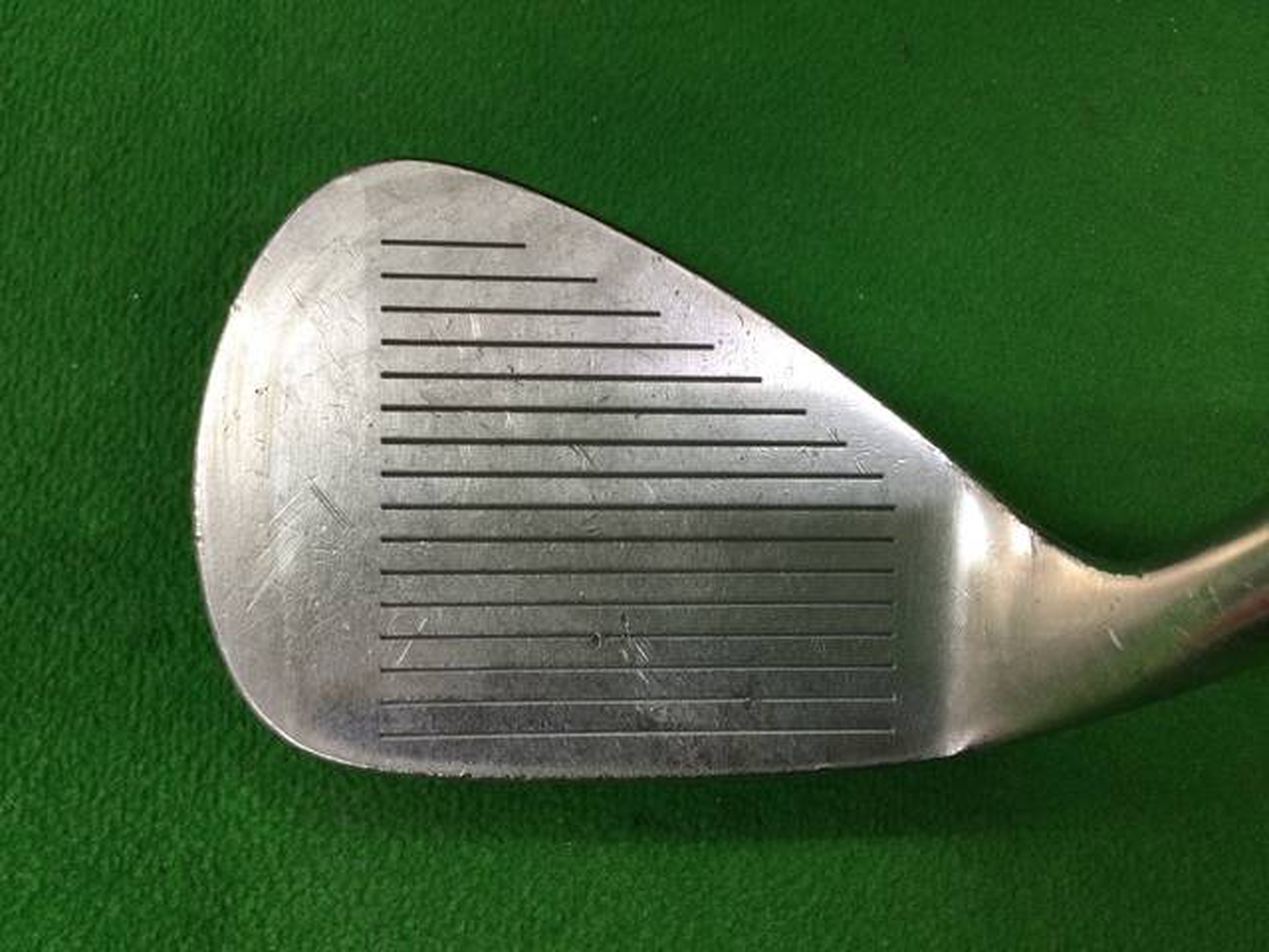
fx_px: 1136
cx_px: 634
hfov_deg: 58.4
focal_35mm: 31
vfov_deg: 45.4
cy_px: 476
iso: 64
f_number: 2.4
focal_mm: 3.3
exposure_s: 1/30
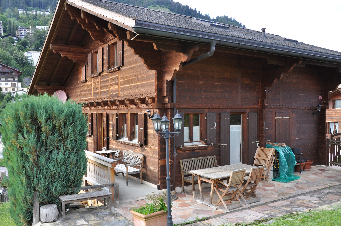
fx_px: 312
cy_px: 113
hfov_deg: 57.3
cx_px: 170
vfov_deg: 39.9
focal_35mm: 33
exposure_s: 1/200
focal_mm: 22
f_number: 7.1
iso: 500
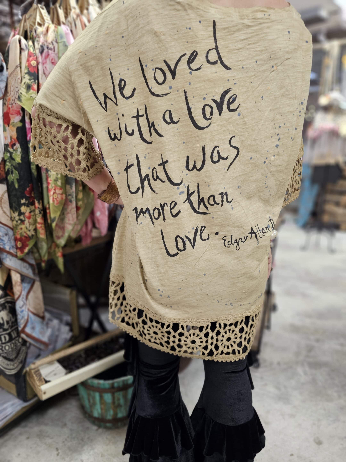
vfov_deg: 73.9
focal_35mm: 23
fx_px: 307
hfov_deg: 58.9
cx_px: 173
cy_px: 231
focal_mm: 6.3
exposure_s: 1/120
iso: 250
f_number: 1.7
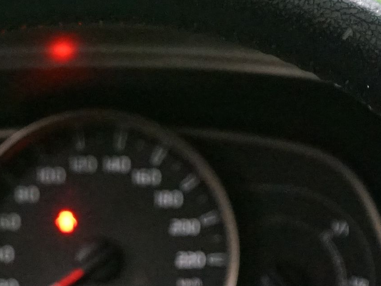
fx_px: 1519
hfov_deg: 14.2
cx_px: 91
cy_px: 513
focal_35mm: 138
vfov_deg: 10.2
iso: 6400
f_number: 4
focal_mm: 31
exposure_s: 1/25
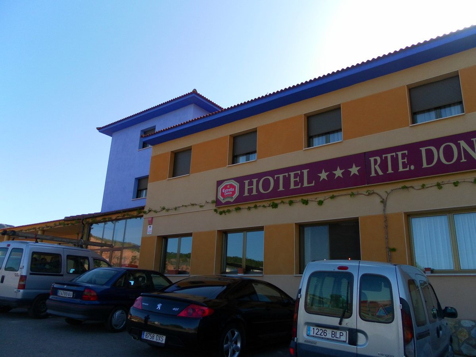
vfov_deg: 49.7
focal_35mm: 28
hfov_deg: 63.4
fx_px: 385
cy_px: 178
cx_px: 238
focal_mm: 4.9
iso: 80
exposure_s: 1/500
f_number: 3.2
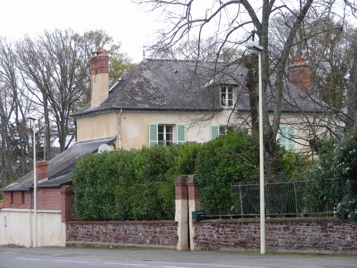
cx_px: 178
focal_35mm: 128
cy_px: 134
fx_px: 1321
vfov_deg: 11.6
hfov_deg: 15.4
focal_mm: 21.3
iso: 50
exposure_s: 1/142
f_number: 3.5
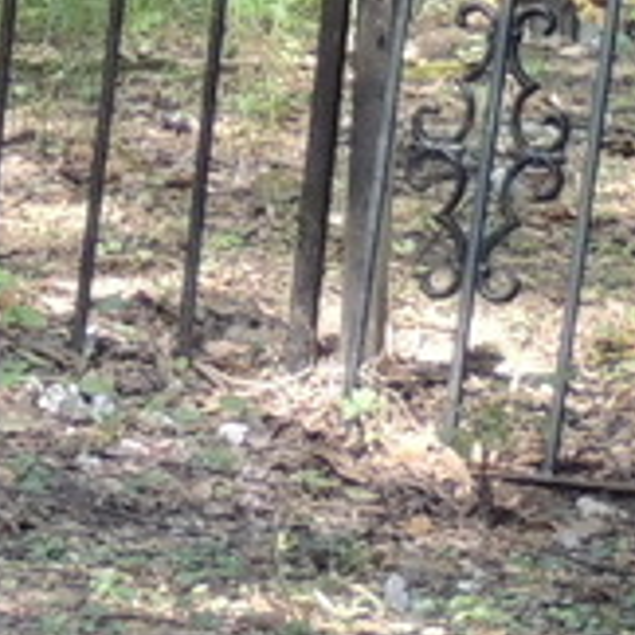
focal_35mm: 1082
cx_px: -1125
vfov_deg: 1.6
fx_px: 22456
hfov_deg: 1.6
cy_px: -572
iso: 200
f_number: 4.4
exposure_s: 1/125
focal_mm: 27.6
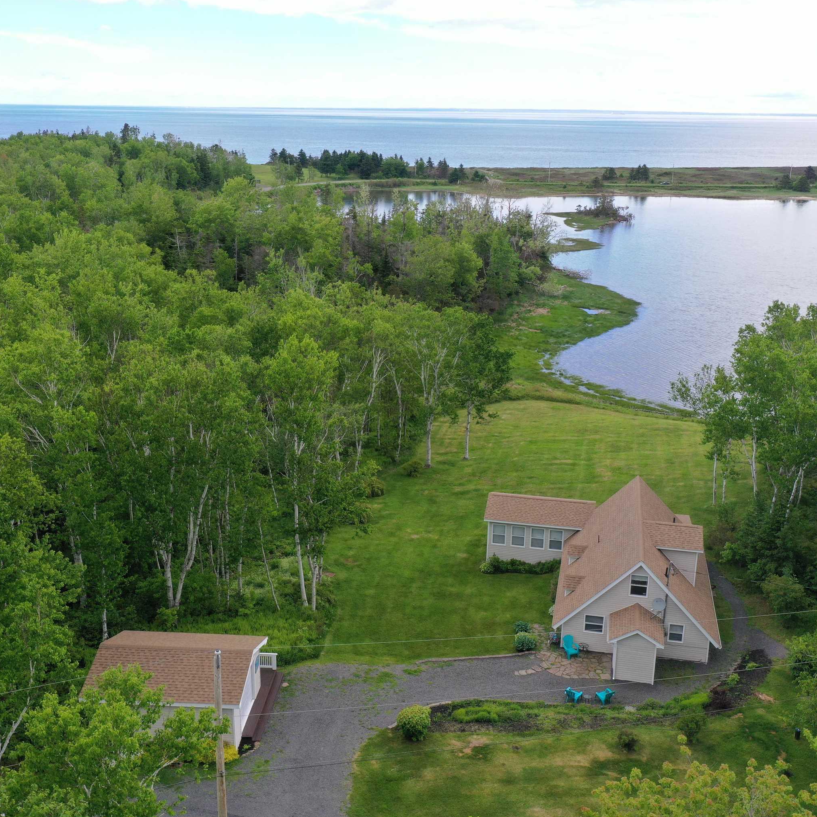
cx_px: 416
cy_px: 410
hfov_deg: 46.0
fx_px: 961
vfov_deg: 46.0
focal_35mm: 36
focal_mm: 10.26
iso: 100
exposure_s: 1/240
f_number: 5
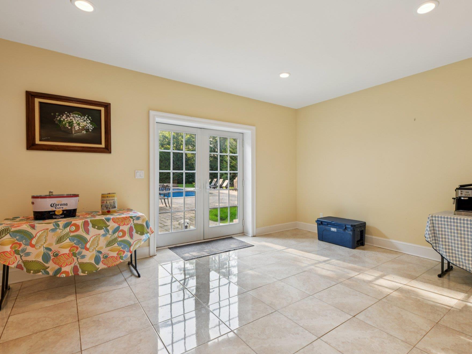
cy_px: 180
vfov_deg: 71.6
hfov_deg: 87.5
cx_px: 258
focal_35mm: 18
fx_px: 245
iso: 200
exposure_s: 1/40
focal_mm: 16
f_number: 8
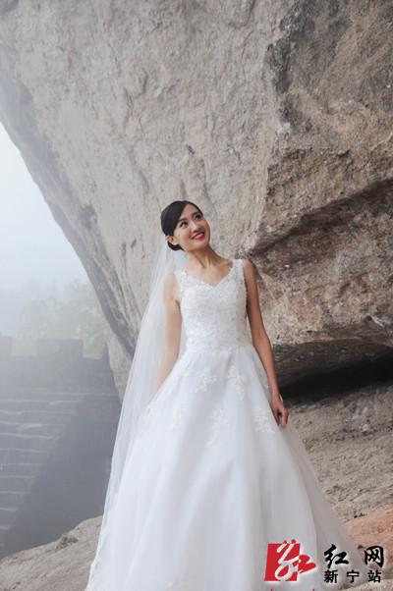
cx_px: 196
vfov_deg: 24.2
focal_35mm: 84
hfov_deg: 16.2
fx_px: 1379
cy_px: 296
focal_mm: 56
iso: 500
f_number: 7.1
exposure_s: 1/200
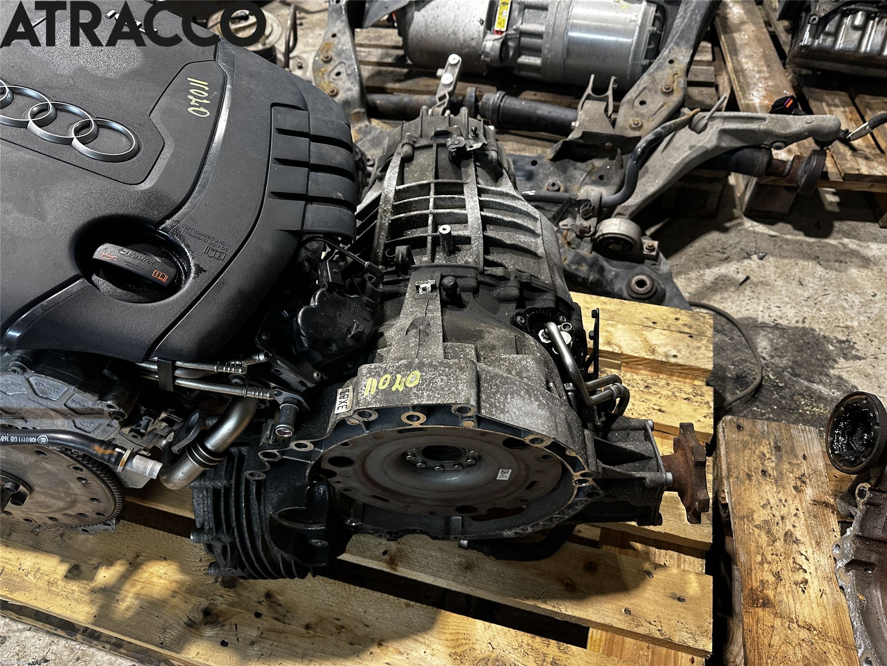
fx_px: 615
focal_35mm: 24
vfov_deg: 56.8
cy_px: 333
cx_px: 444
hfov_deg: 71.6
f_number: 1.78
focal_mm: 6.86
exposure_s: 1/50
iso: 160
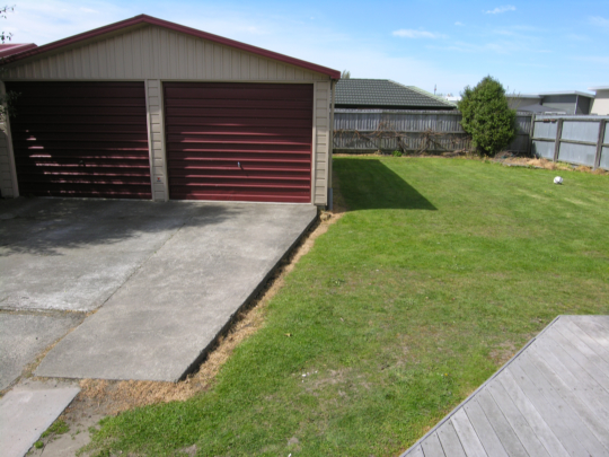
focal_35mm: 24
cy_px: 228
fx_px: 422
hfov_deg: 71.6
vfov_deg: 56.8
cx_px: 304
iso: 50
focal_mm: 6.1
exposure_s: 1/198
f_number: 5.7
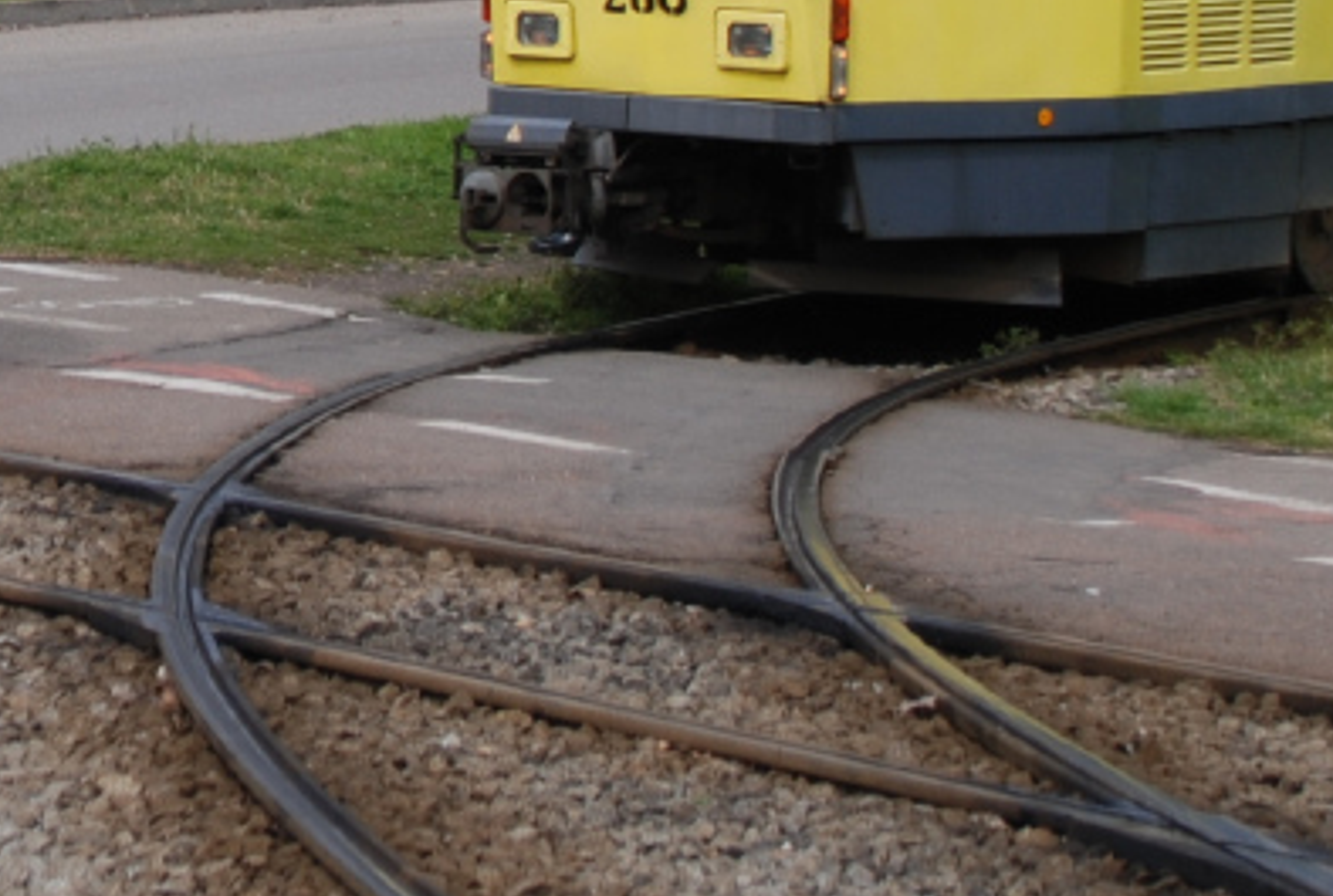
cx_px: -179
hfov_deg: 10.8
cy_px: -262
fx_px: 6980
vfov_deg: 7.3
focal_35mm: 188
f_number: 16
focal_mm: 38
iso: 100
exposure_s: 1/500
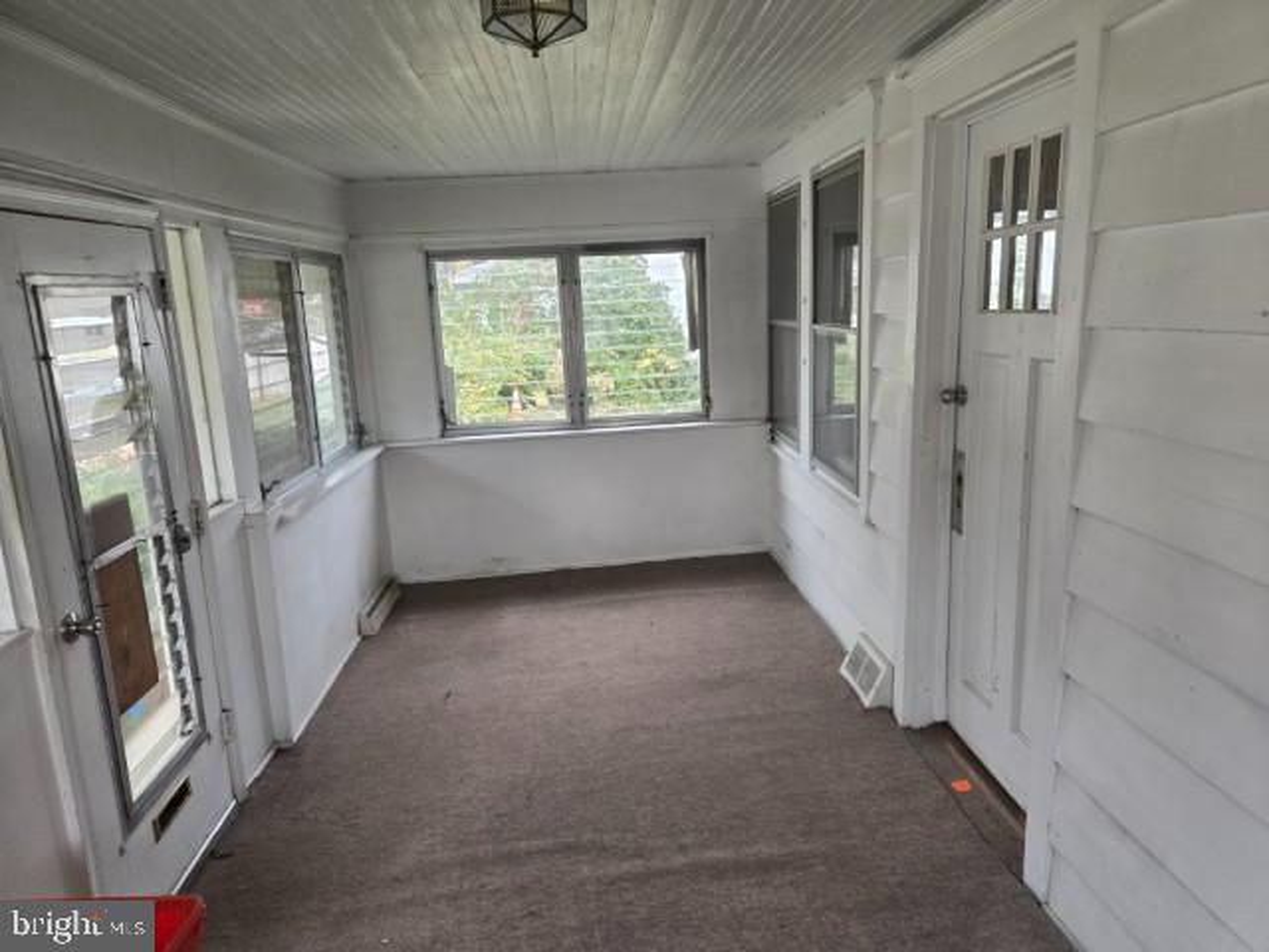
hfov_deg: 73.9
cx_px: 634
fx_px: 843
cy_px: 476
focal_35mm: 23
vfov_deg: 58.9
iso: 100
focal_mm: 5.4
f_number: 1.8
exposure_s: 1/180
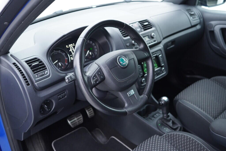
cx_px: 113
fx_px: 226
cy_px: 76
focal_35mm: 36
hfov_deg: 53.1
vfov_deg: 36.9
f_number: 2.8
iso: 320
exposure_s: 1/40
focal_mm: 24
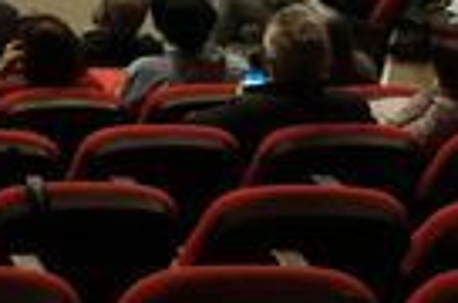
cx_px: -387
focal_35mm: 134
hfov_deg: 13.6
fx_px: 1701
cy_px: -392
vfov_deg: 9.2
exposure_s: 1/60
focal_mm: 16
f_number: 4
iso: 4000
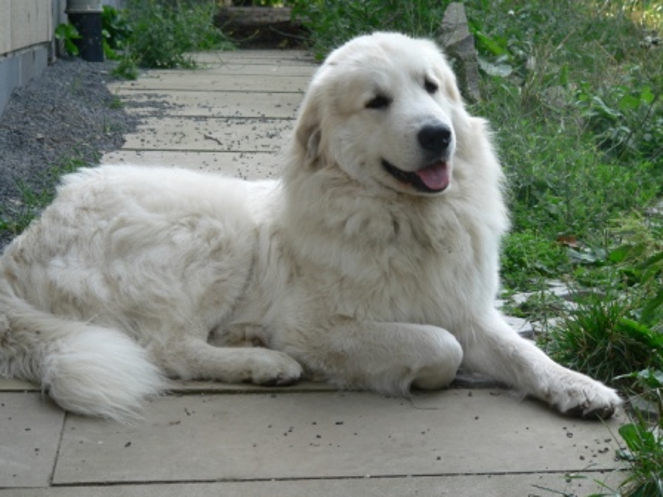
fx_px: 2701
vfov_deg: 10.5
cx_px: 332
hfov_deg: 14.0
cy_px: 248
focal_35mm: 141
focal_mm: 23.5
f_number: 3.7
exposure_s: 1/125
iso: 80
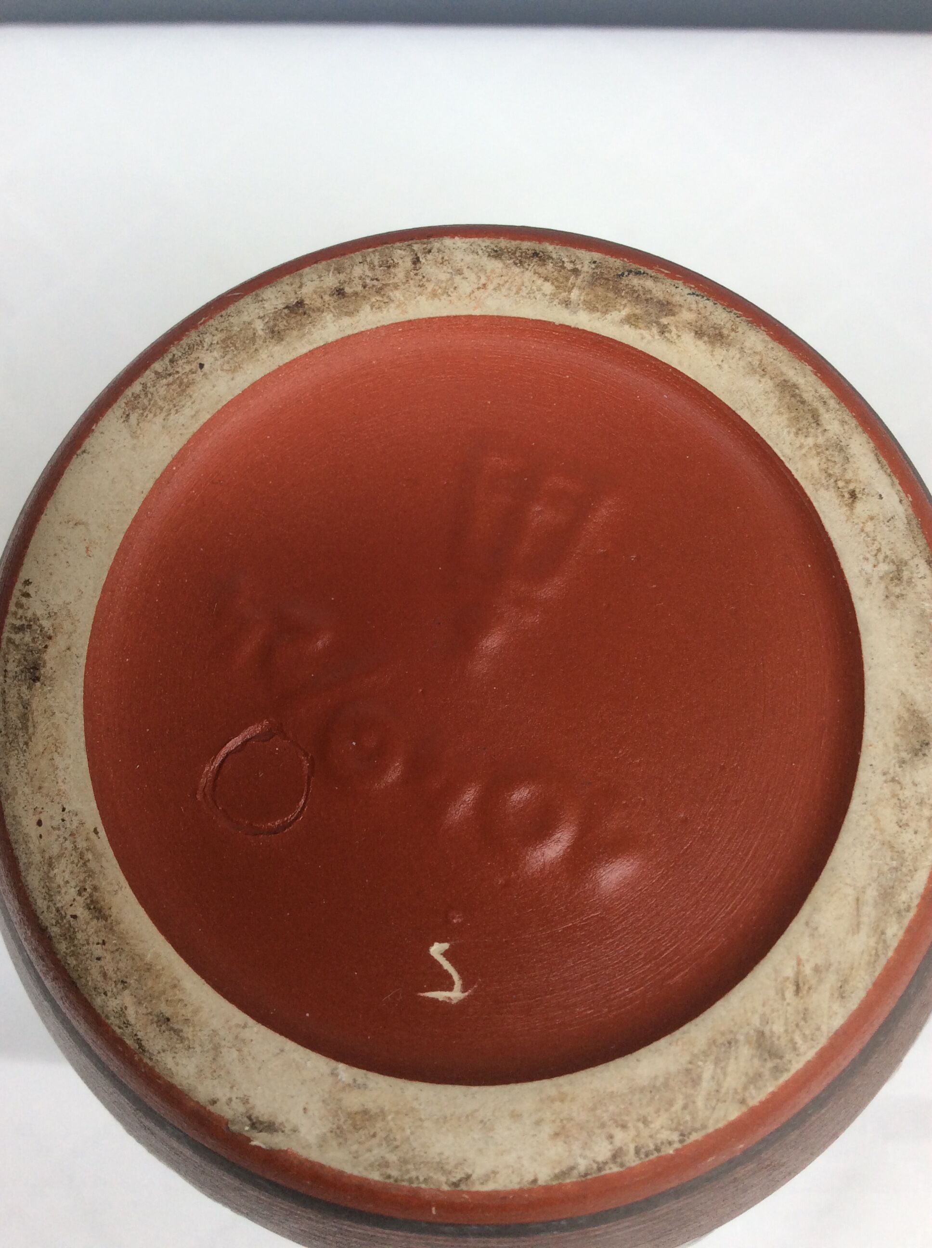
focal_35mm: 32
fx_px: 1152
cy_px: 624
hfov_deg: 44.1
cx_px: 466
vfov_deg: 56.9
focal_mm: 3.3
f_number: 2.4
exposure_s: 1/108
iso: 32
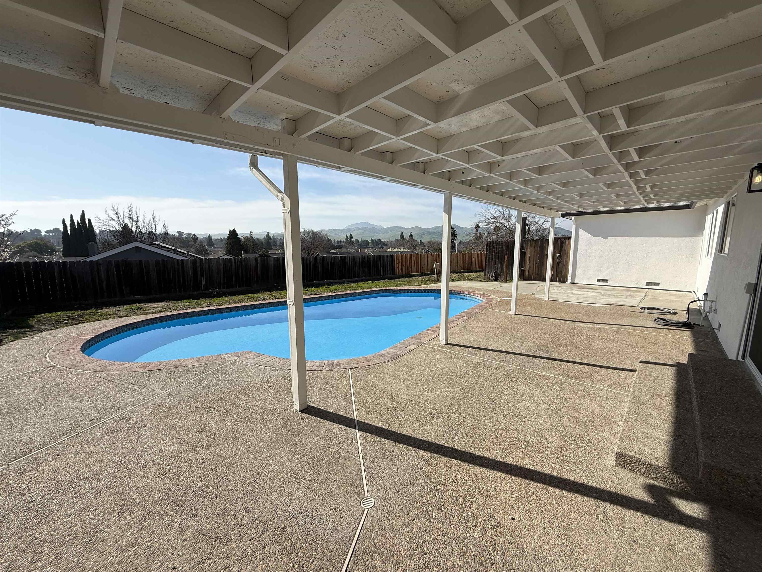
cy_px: 286
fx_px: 308
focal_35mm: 14
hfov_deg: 102.1
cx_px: 381
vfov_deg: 85.7
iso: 50
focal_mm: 2.22
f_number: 2.2
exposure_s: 1/3289
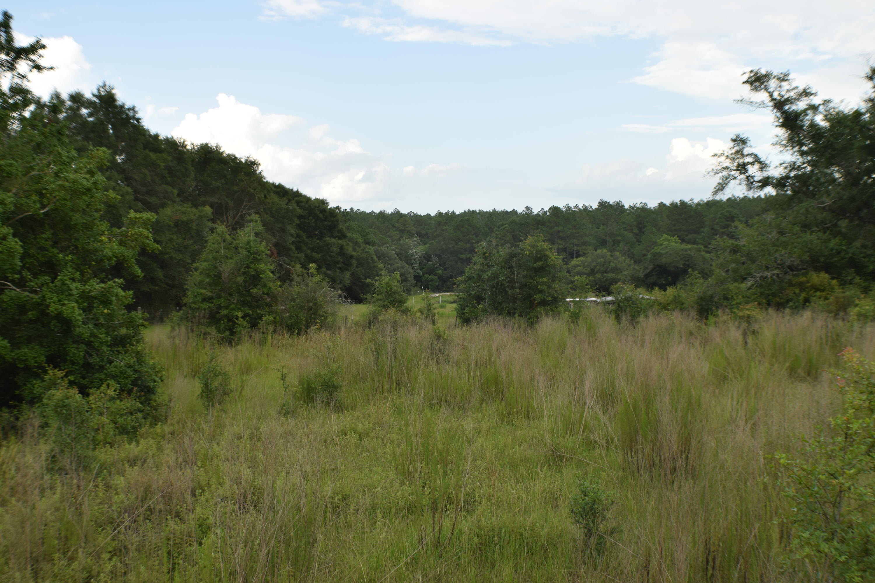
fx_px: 1057
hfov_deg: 45.0
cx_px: 438
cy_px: 292
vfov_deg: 30.8
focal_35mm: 44
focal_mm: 29
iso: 100
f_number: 6.3
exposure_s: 1/125
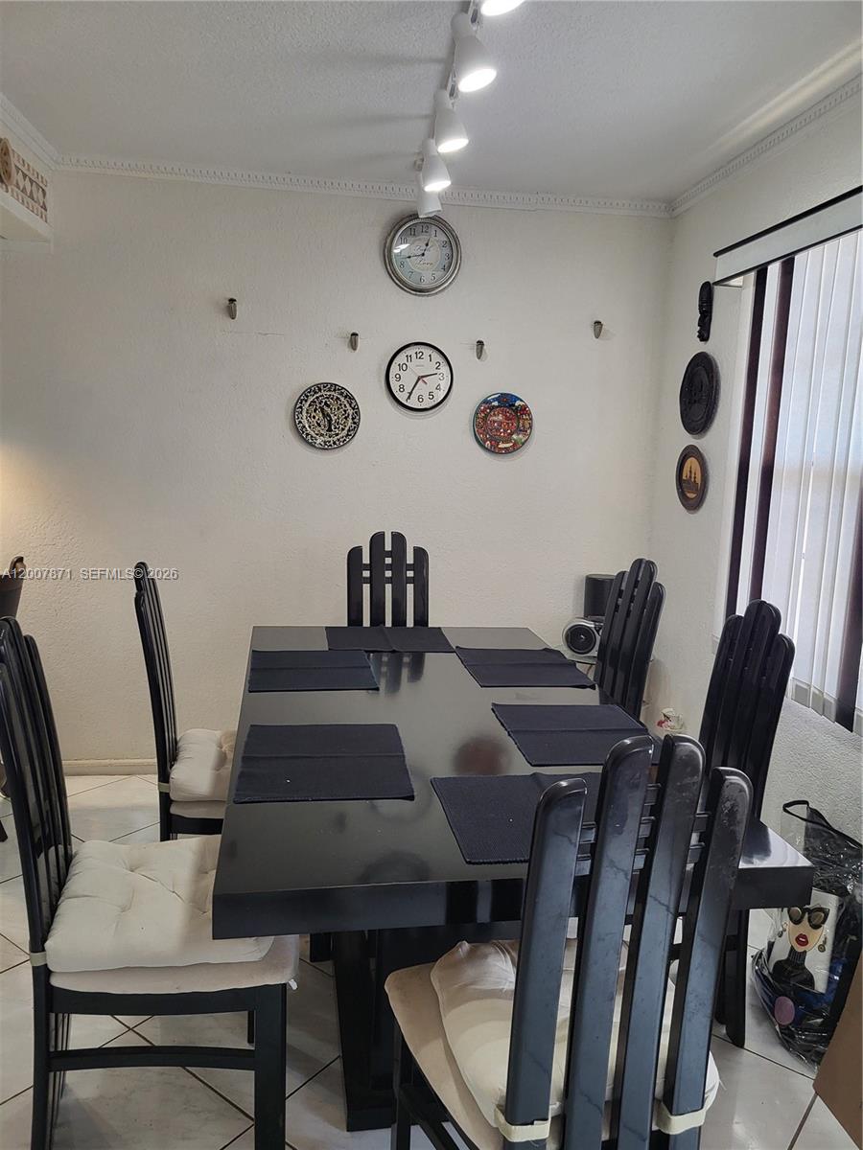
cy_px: 575
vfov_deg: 67.3
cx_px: 432
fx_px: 864
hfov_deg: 53.1
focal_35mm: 26
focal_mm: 5.4
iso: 200
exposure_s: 1/120
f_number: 1.8
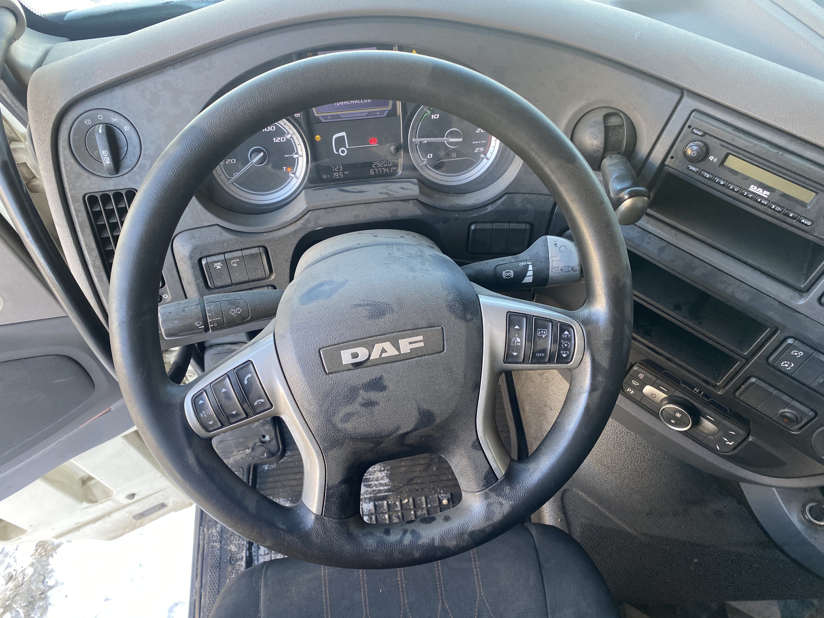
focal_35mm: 26
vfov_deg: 53.1
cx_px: 412
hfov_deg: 67.3
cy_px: 309
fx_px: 619
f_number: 1.8
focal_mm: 4.25
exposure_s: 1/121
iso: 125
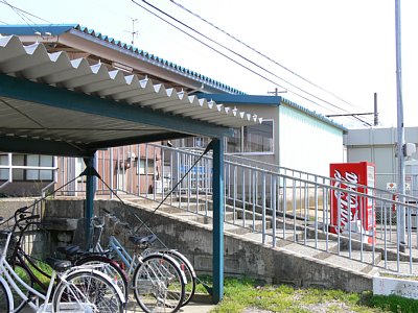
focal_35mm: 42
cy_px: 156
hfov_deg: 44.8
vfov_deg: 34.3
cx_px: 209
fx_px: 507
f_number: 5.6
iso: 80
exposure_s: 1/125
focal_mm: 8.9
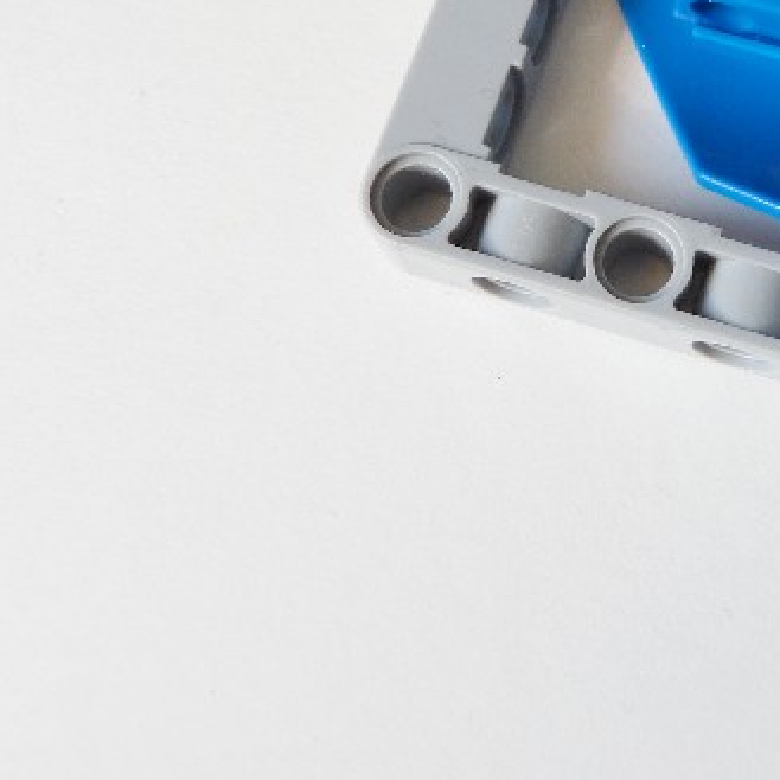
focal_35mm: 58
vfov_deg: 28.5
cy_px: 92
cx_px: 754
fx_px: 1479
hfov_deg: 28.0
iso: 100
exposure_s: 1/30
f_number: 2.8
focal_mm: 4.8
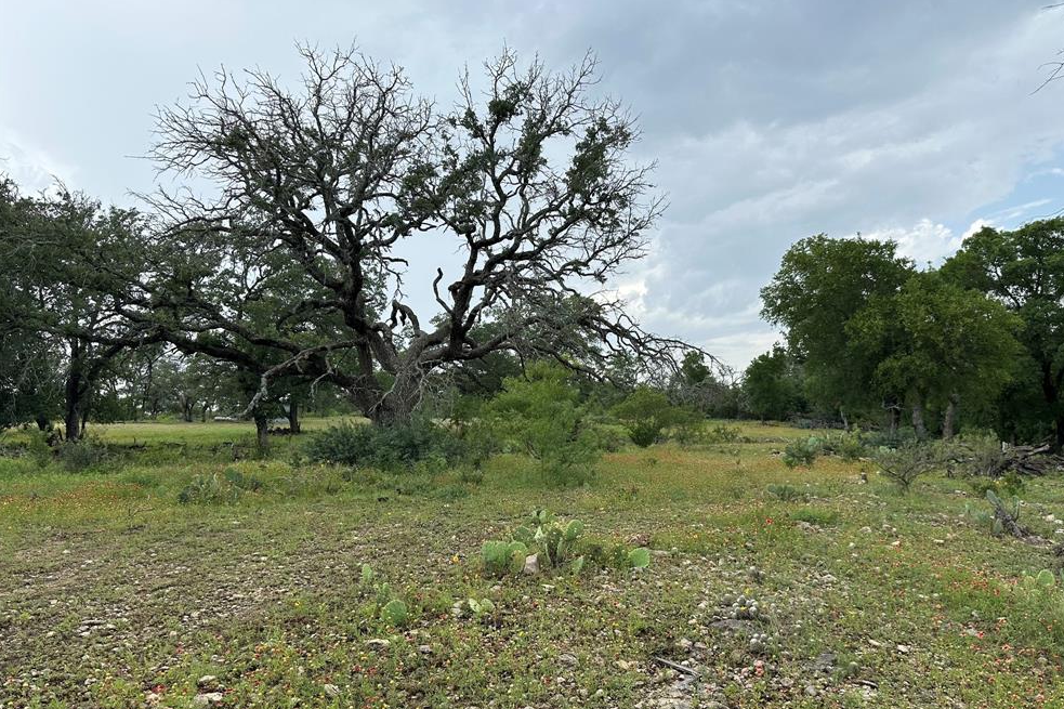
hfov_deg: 69.4
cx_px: 550
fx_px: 768
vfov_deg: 49.5
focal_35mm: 26
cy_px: 377
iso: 80
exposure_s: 1/2110
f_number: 1.78
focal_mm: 6.86
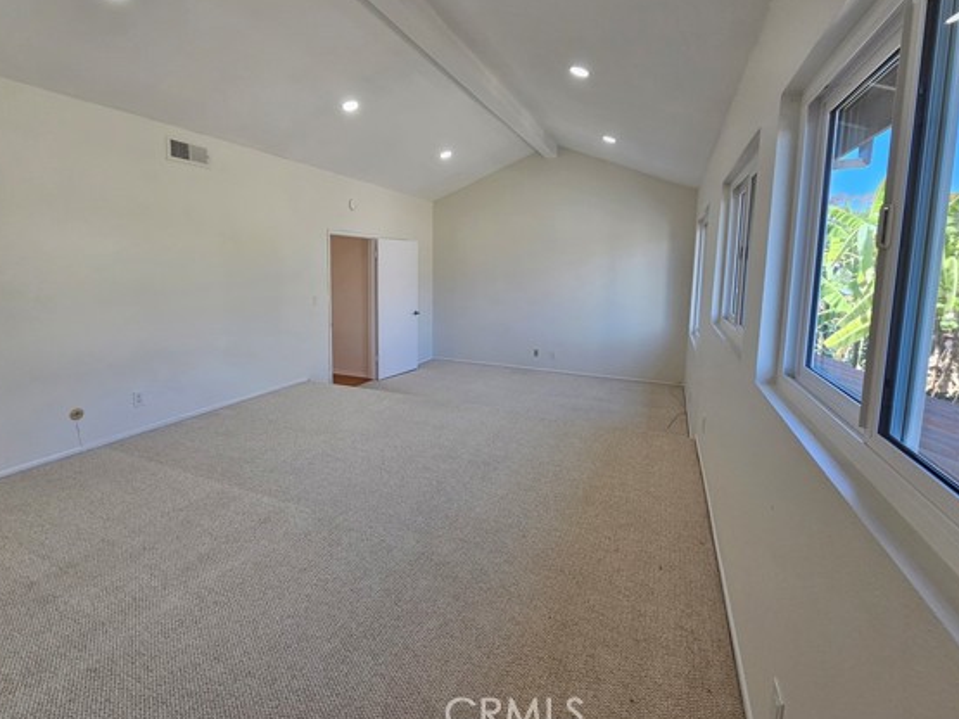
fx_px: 415
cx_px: 472
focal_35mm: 15
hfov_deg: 98.2
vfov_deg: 81.5
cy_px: 323
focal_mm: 2.2
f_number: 2.2
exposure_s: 1/207
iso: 100
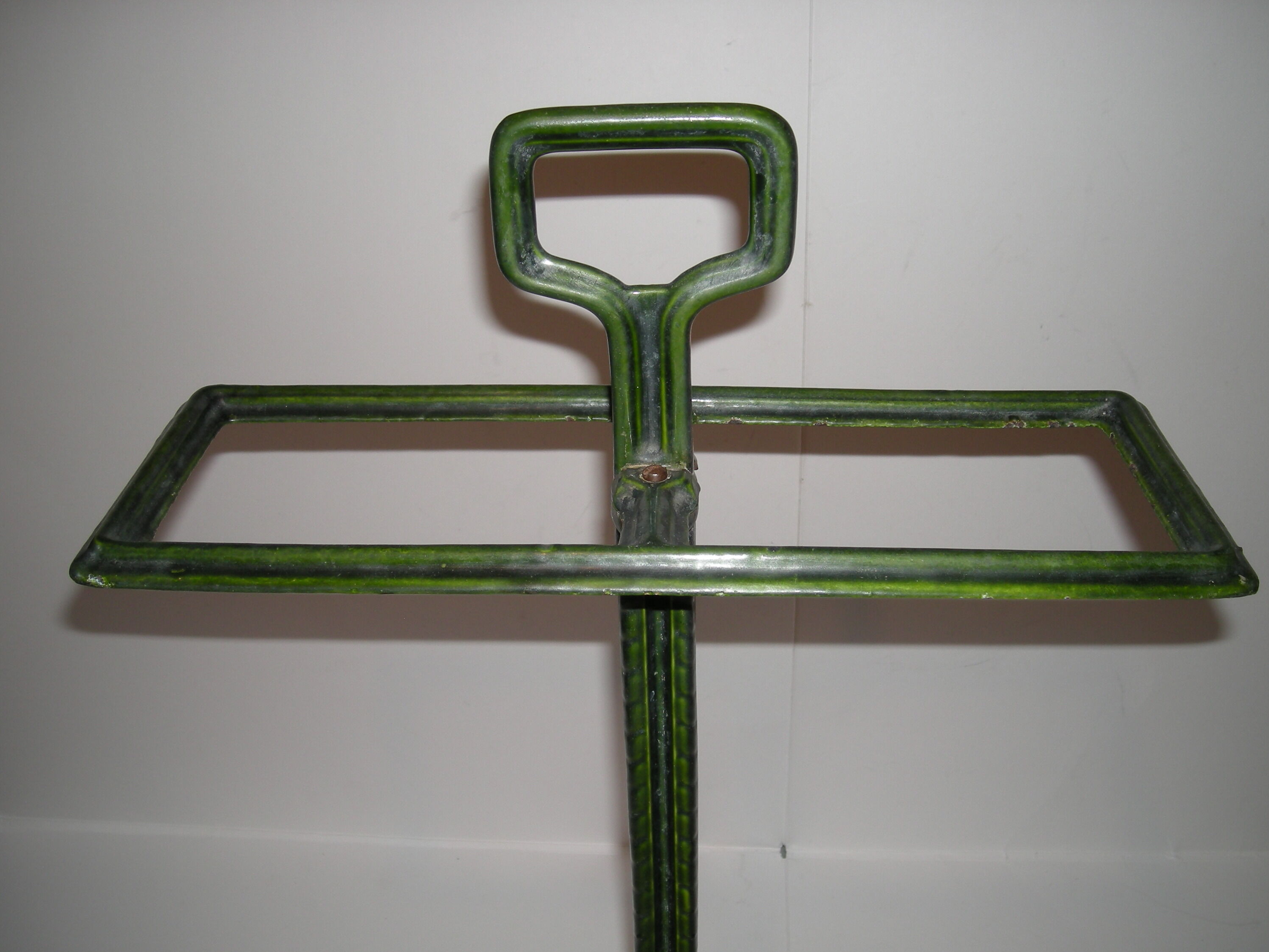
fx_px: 1320
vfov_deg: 39.7
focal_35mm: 36
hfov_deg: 51.4
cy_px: 488
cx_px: 632
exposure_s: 1/54.8
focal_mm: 5.7
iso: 50
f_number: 2.8
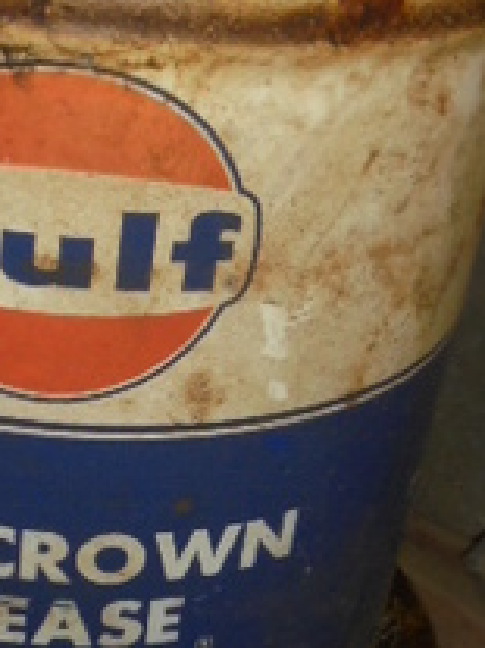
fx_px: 1365
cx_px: 167
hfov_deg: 20.1
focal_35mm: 73
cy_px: 448
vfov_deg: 26.5
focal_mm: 4.6
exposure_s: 1/30
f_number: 3.5
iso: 200
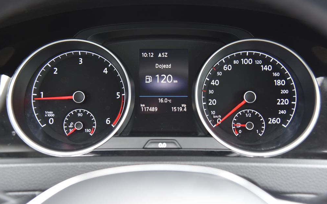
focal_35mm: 48
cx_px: 166
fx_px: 428
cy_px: 94
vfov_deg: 26.8
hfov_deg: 41.8
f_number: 4
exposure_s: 1/15
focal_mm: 46
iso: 500
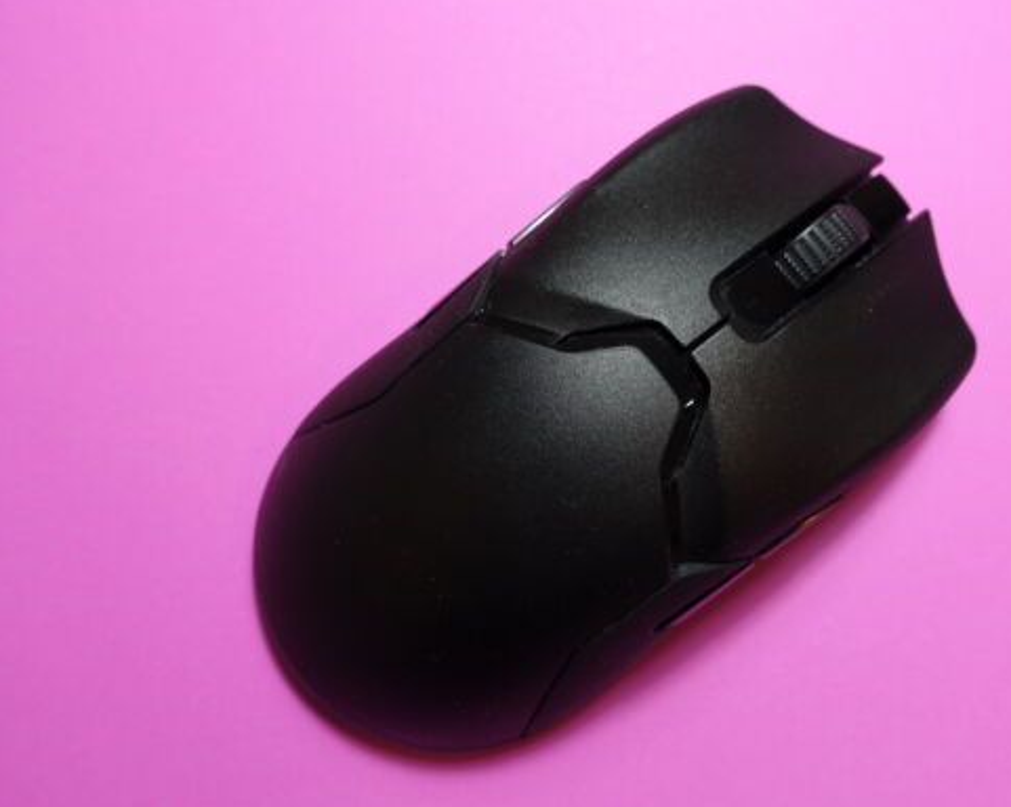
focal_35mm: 30
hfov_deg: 58.2
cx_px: 620
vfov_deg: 48.4
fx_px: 897
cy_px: 405
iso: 125
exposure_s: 1/80
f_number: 3.2
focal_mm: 8.8
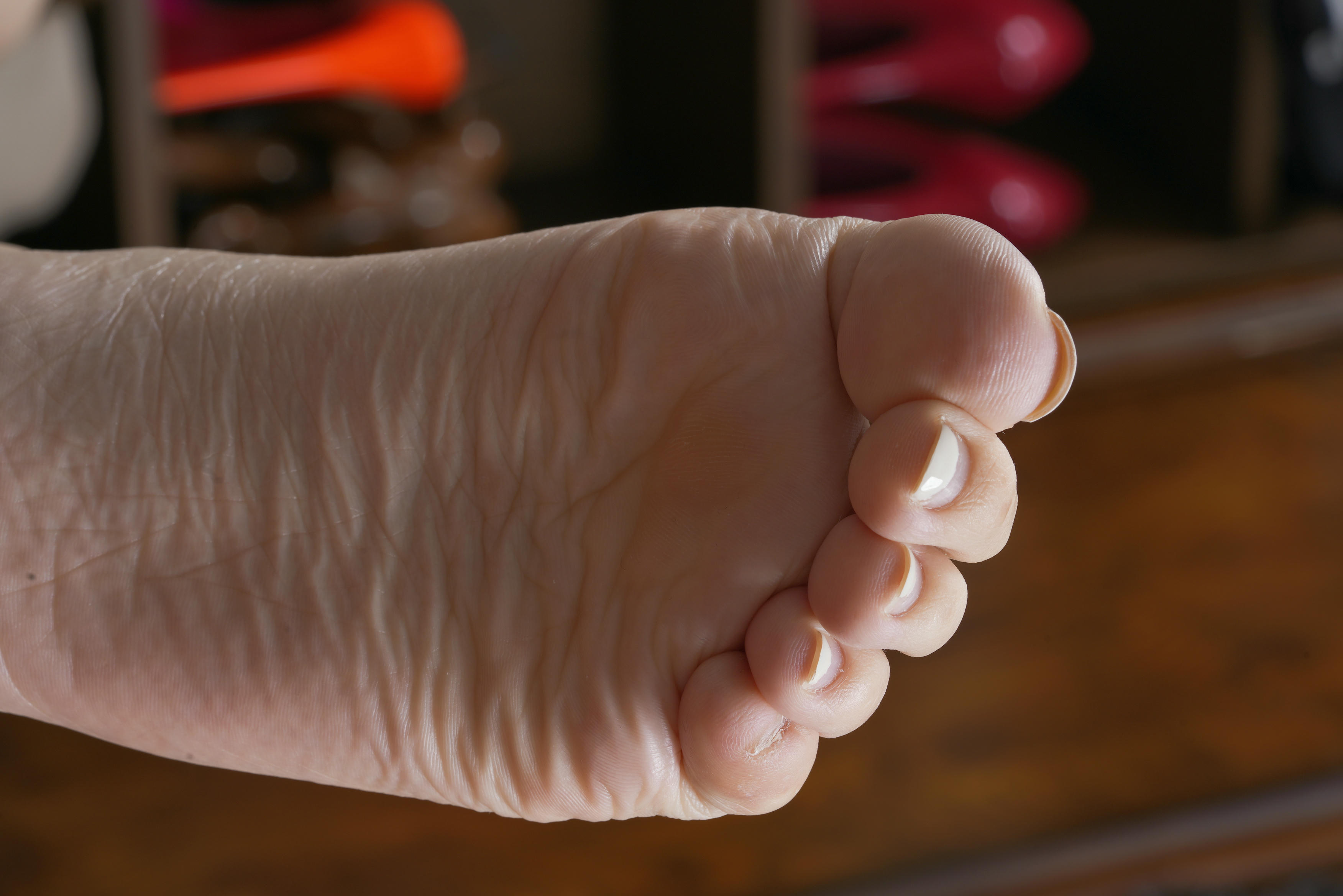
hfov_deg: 22.6
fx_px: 3357
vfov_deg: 15.2
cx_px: 672
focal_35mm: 90
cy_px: 448
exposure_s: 1/125
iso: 125
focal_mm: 90
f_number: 14
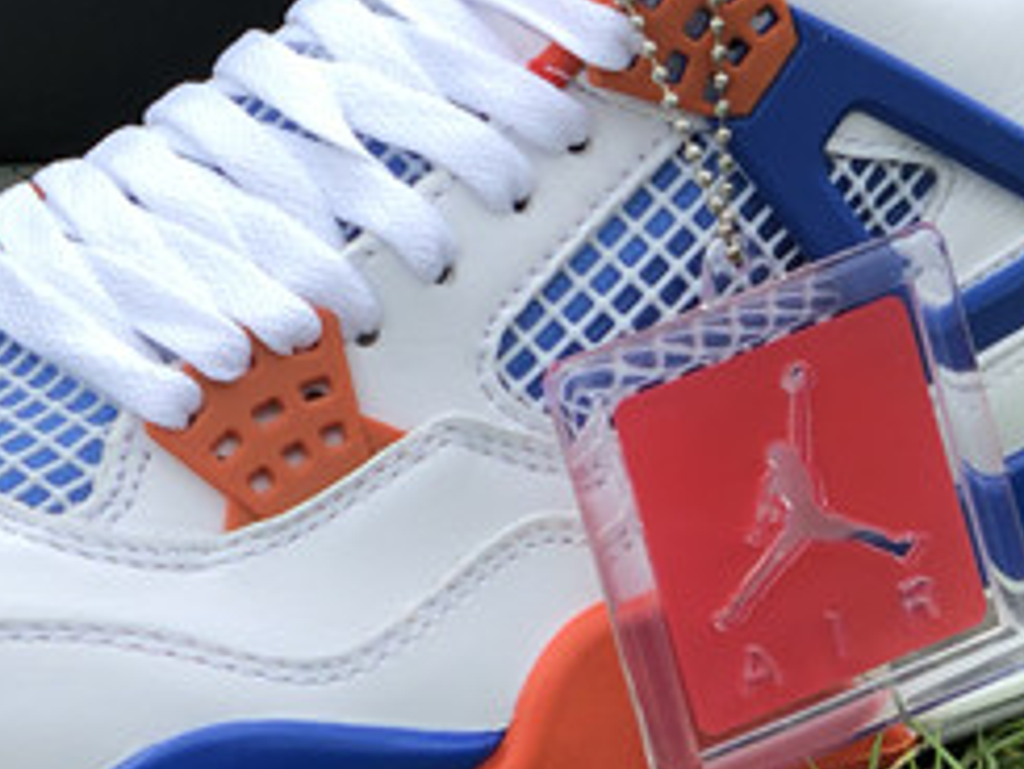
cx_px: 159
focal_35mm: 157
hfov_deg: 12.5
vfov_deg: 9.4
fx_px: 4647
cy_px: 77
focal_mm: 6
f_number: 2.4
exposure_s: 1/607
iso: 16
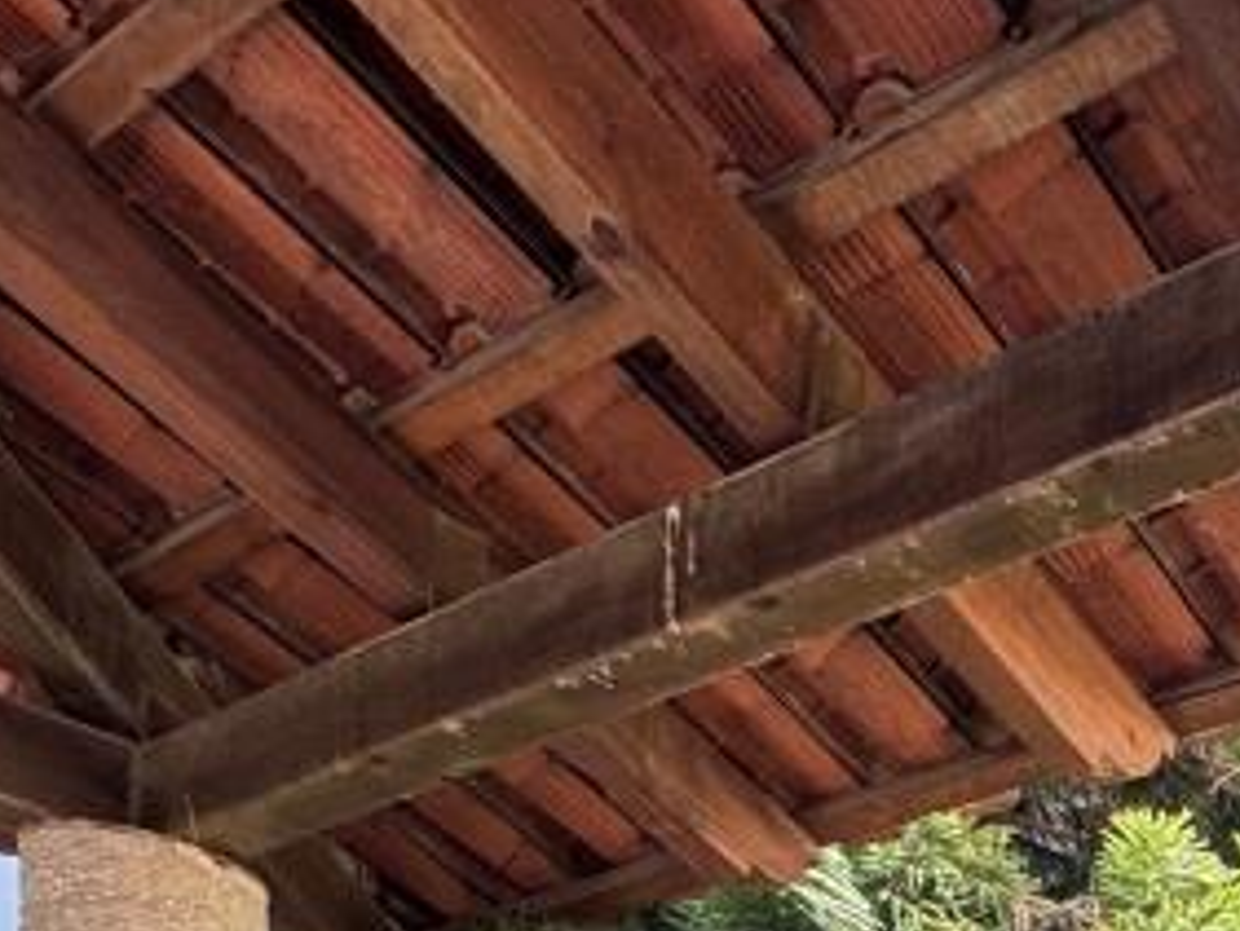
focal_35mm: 51
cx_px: 1465
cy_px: 1677
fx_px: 1828
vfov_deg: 20.3
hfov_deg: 31.7
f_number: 2.2
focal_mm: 2.22
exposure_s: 1/99
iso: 64
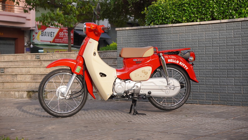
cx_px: 123
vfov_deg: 14.9
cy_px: 61
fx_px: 533
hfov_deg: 26.2
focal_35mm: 81
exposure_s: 1/1000
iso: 400
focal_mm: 50
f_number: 4
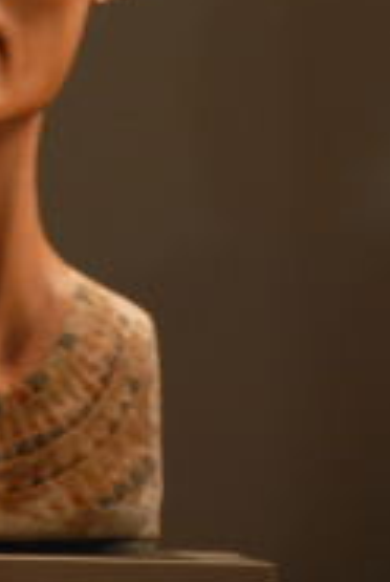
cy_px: -44
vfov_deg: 3.1
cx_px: -36
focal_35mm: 662
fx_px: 10717
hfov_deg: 2.1
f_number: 5.6
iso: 800
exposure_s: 1/10
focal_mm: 170
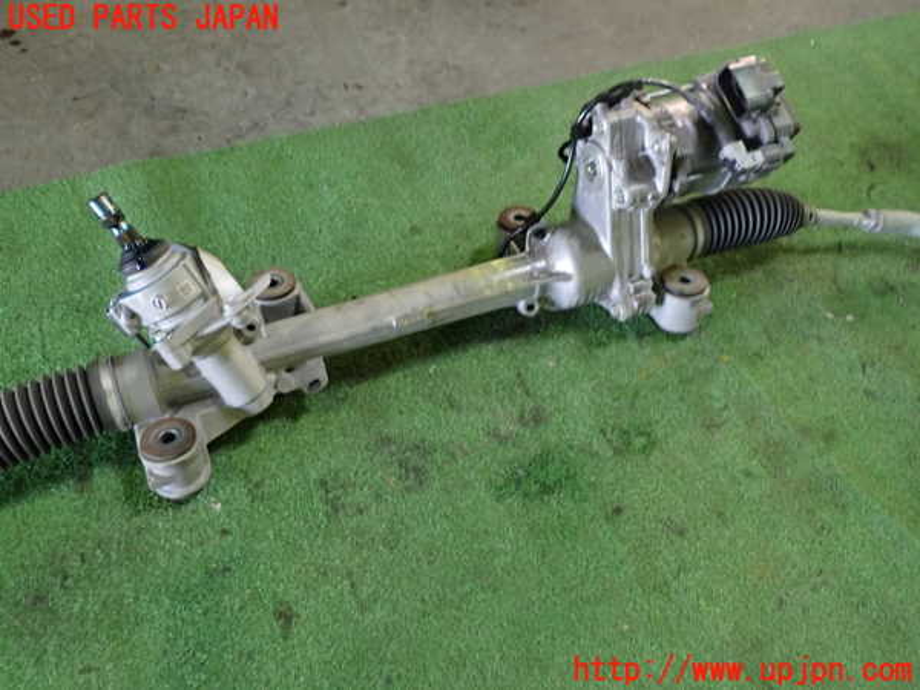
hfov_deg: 60.0
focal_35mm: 30
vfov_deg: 46.8
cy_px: 345
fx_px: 797
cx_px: 460
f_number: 2.3
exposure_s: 1/30
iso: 400
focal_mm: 5.4
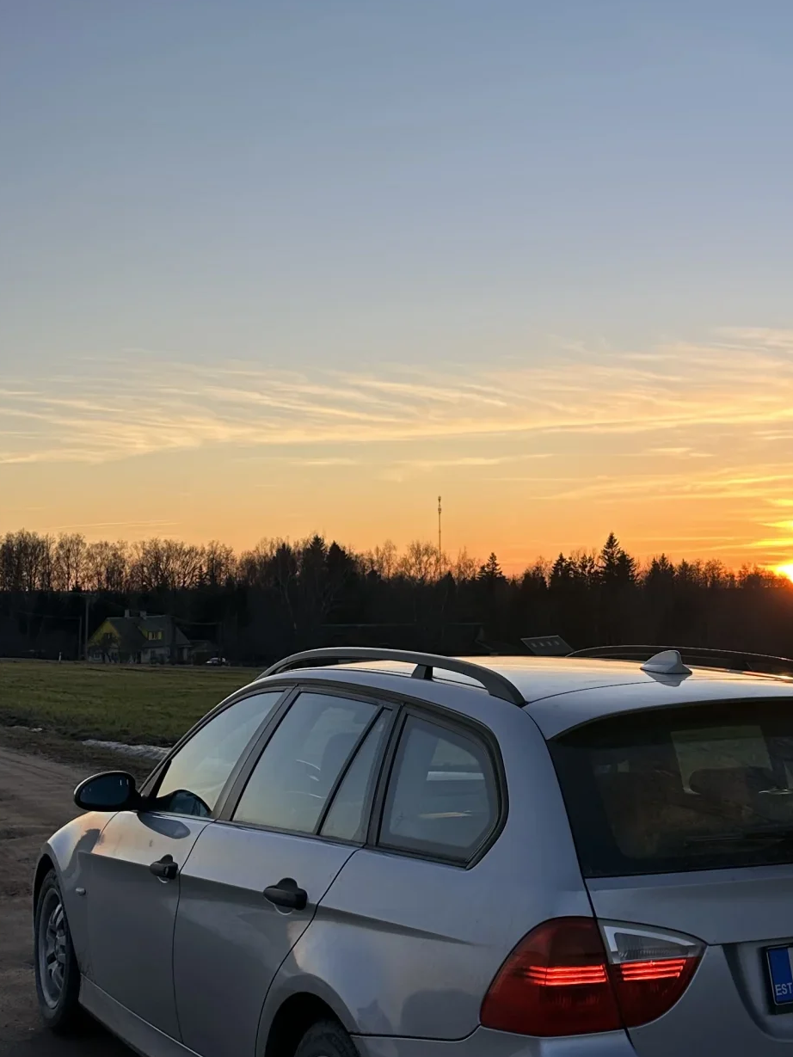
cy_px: 532
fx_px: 1527
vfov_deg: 38.2
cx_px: 675
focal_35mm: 50
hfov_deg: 28.3
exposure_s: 1/767
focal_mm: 6.86
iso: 80
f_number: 1.78
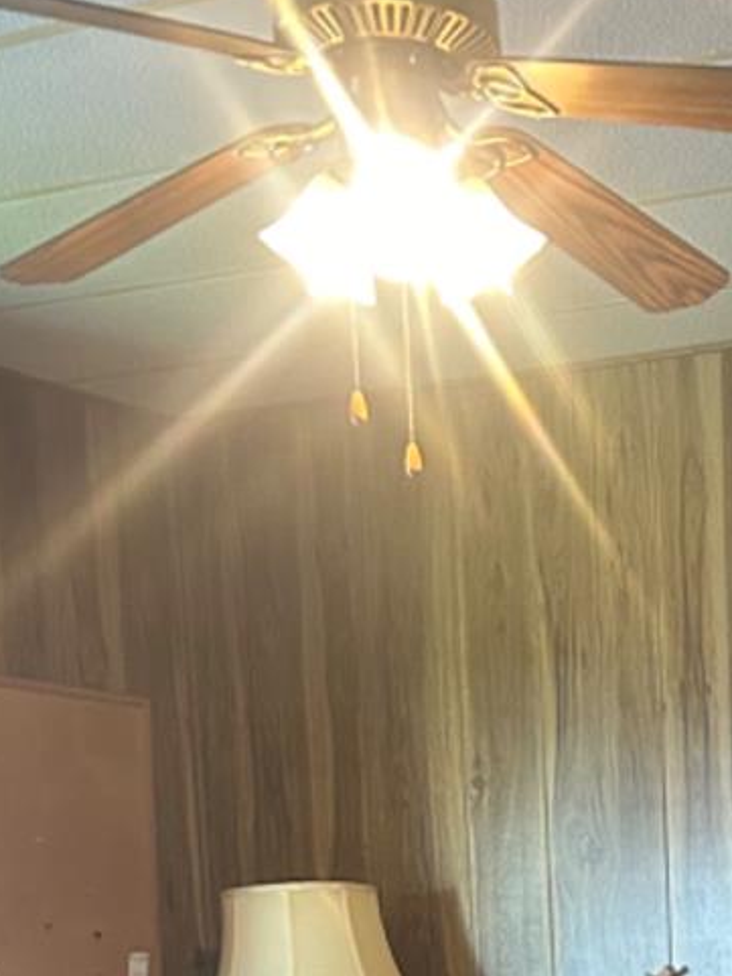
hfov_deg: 17.3
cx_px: 901
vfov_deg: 21.4
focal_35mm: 81
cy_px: 1331
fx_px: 2283
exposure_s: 1/40
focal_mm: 5.7
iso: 400
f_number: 1.5
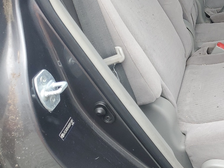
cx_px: 256
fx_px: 395
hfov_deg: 28.4
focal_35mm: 61
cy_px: 17
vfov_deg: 23.4
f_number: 1.5
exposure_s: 1/435
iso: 50
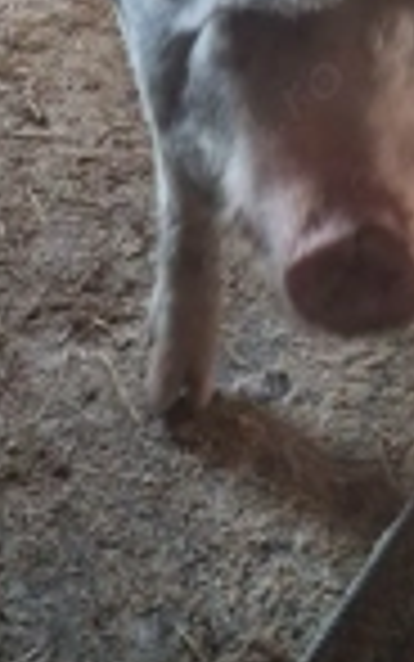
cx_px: 288
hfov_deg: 16.7
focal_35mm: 78
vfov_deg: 24.1
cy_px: -131
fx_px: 1407
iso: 250
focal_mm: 4
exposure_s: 1/50
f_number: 1.8
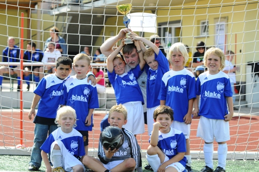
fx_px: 754
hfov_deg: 19.5
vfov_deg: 13.0
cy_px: 86
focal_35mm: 105
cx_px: 130
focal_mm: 70
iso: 640
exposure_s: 1/1600
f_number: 4
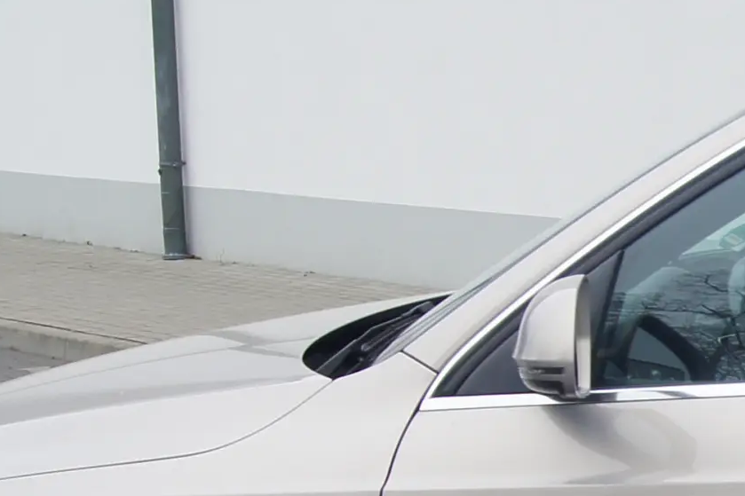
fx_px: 3124
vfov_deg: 9.0
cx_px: 1199
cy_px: 612
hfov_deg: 12.7
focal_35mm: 151
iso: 100
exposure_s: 1/50
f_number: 8
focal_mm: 22
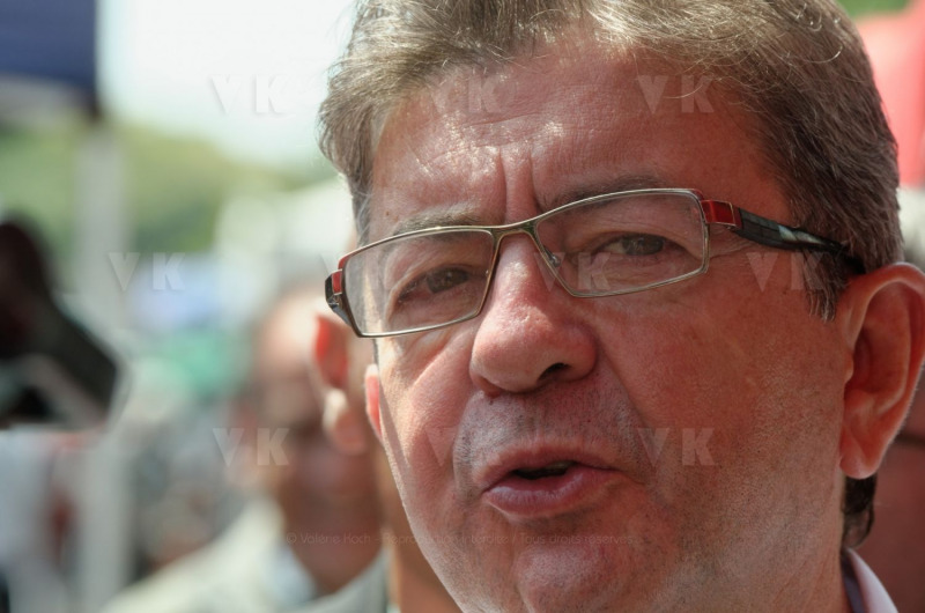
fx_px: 7693
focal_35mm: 300
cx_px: 462
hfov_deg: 6.9
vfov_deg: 4.6
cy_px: 306
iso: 500
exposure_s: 1/400
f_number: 8
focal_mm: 200
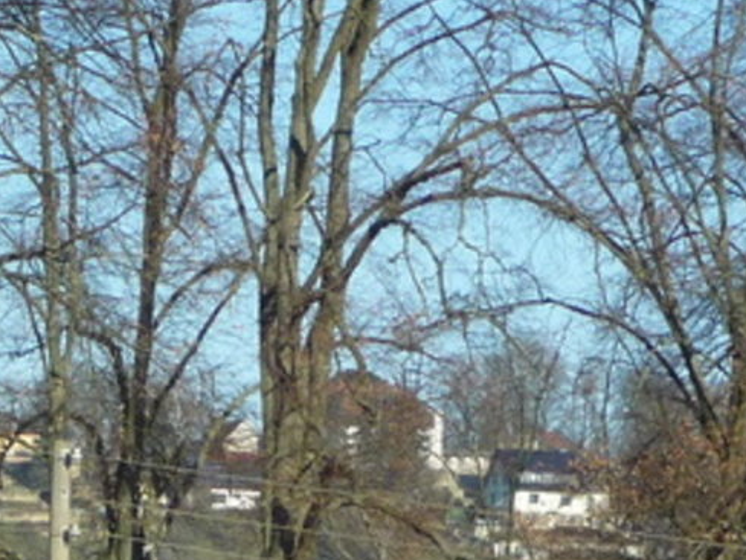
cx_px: -160
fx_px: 5497
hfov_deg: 7.7
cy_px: 475
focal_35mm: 255
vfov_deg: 5.8
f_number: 4.5
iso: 100
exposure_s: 1/320
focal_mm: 10.5
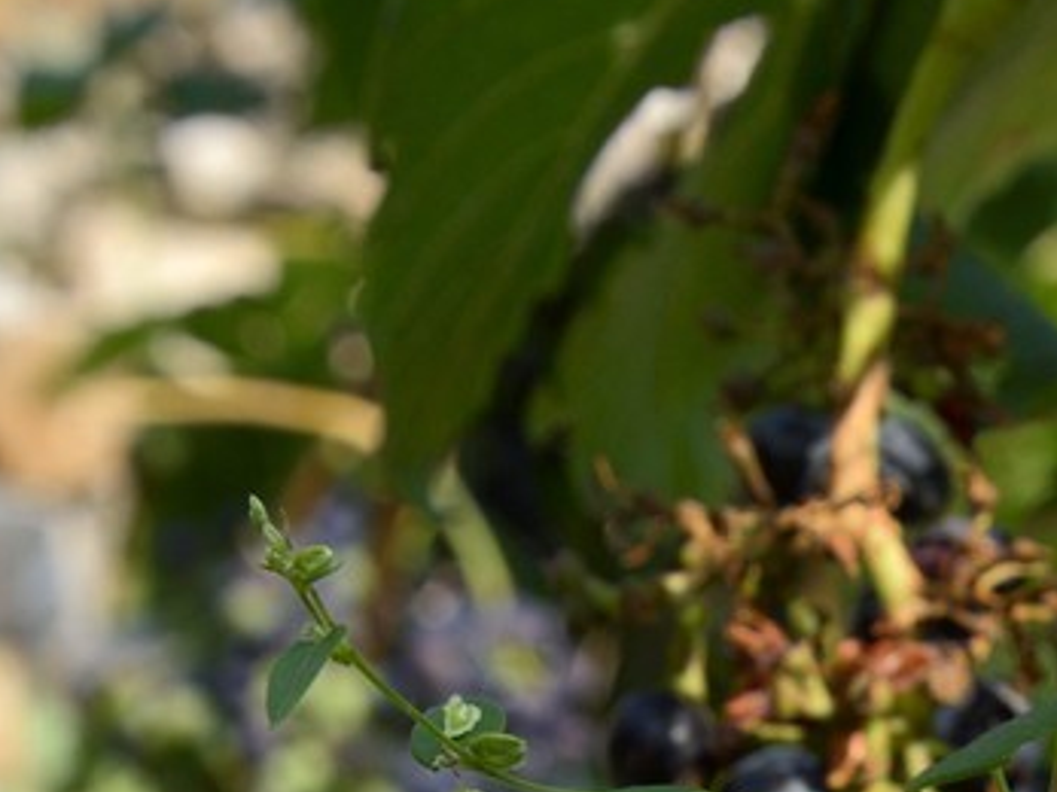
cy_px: 1901
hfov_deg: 9.9
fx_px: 5952
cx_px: 1400
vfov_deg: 7.2
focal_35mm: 195
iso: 200
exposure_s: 1/125
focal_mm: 44
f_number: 11
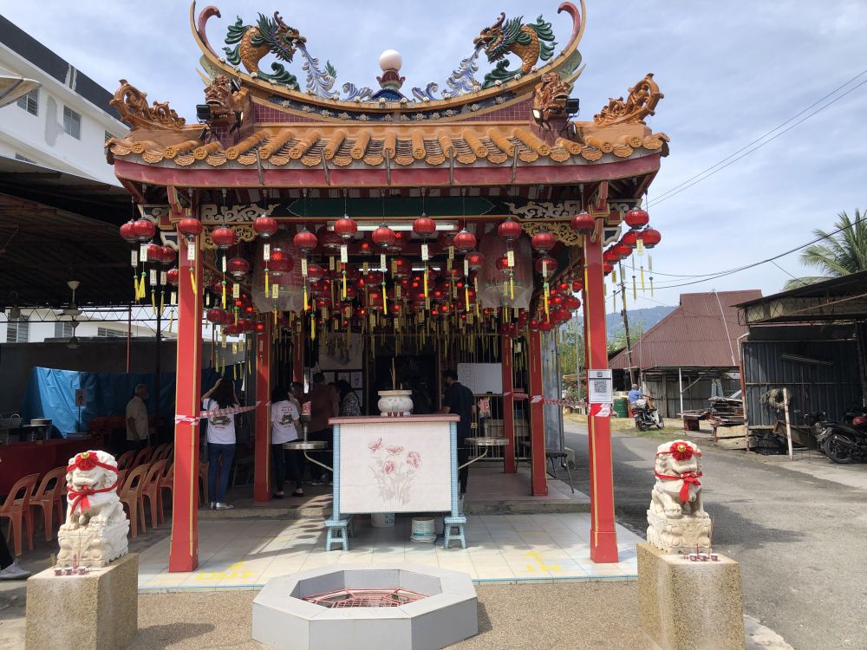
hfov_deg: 63.4
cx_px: 434
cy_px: 325
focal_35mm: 28
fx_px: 701
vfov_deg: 49.7
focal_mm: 3.99
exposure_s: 1/1171
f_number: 1.8
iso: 20
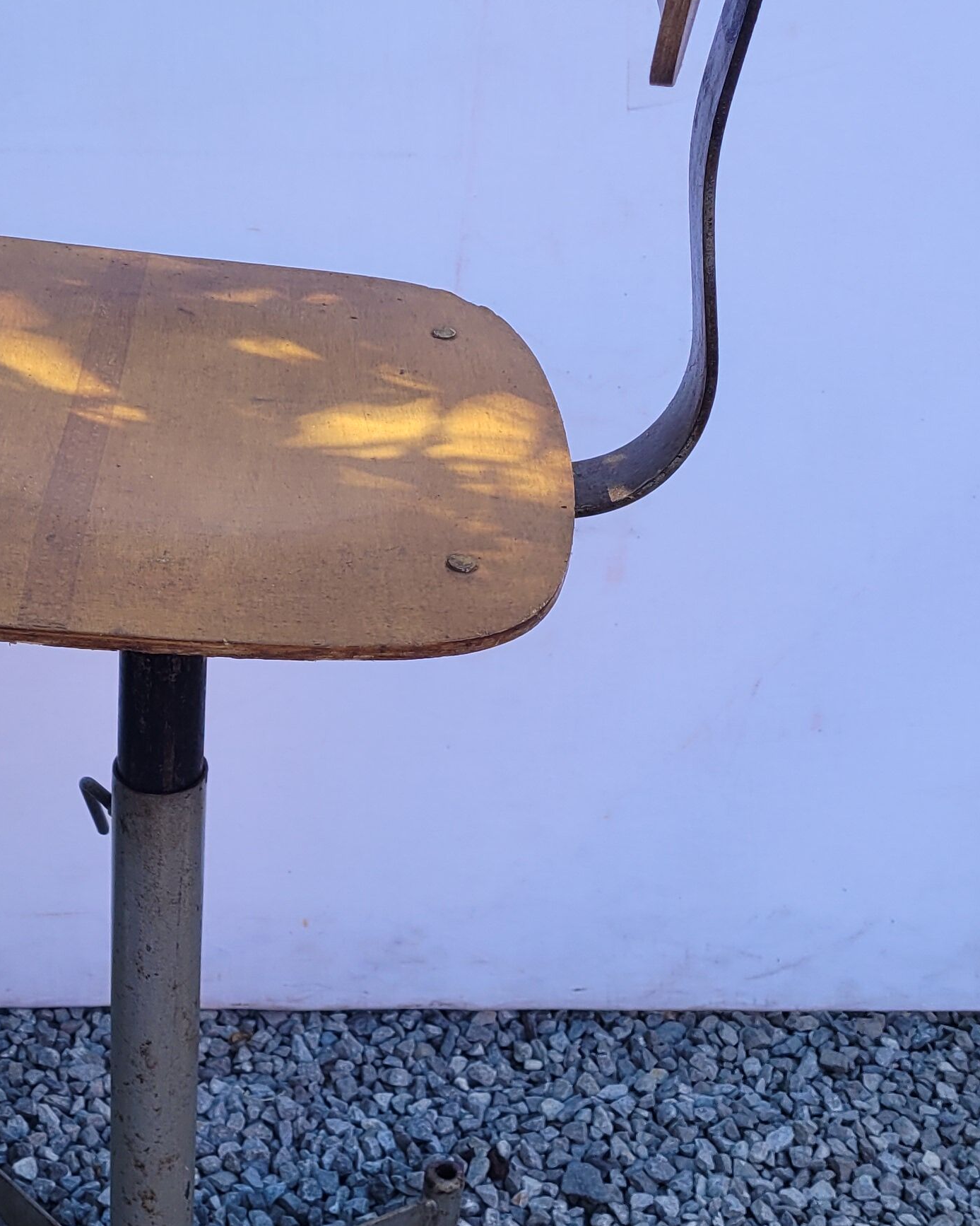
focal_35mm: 59
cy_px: 650
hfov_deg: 25.5
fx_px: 2139
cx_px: 252
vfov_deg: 32.0
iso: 40
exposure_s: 1/172
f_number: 1.8
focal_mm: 5.4
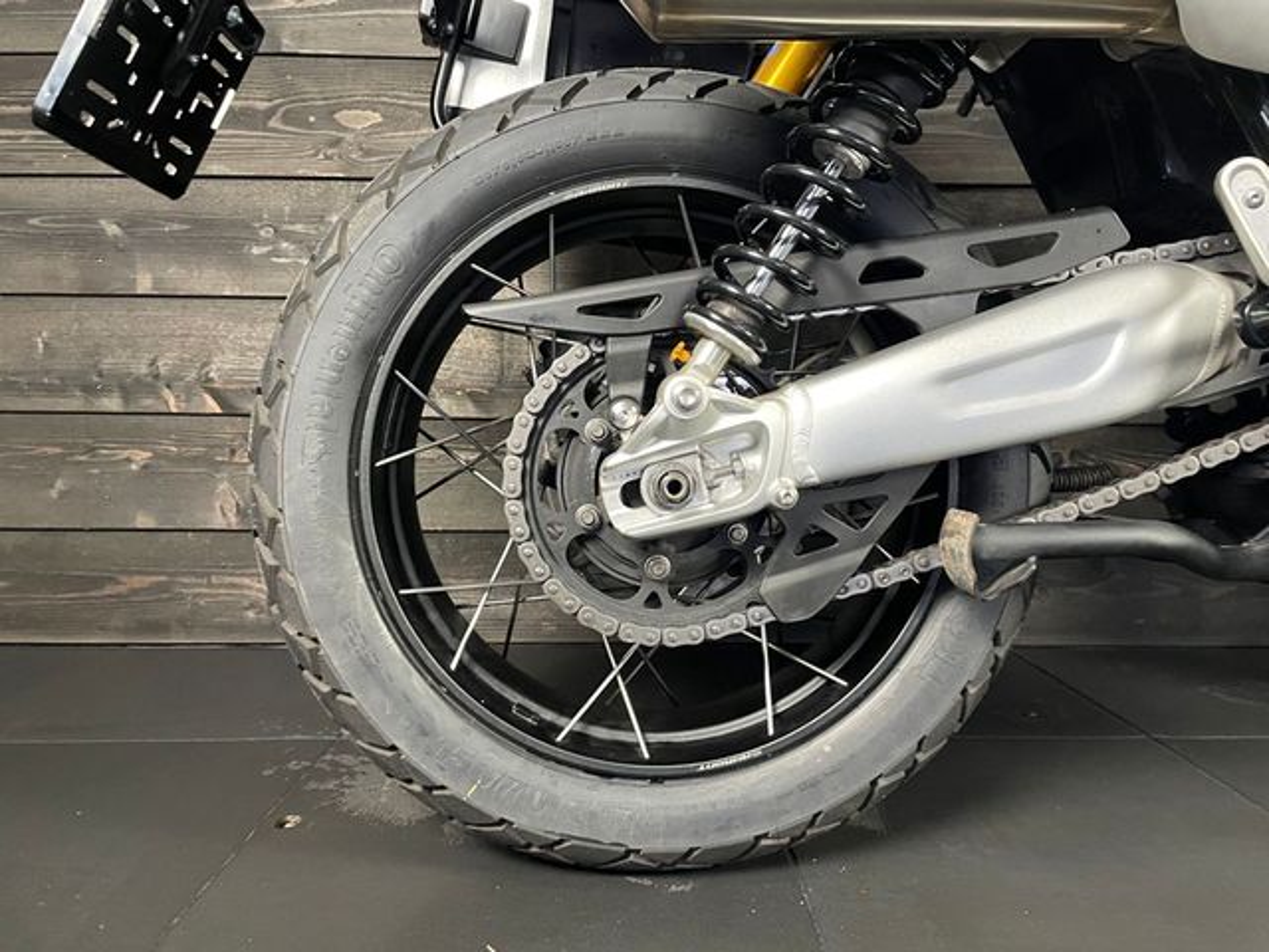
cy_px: 476
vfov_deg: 53.1
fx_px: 953
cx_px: 634
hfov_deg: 67.3
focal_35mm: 26
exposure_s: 1/33
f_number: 1.6
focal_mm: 4.2
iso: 400
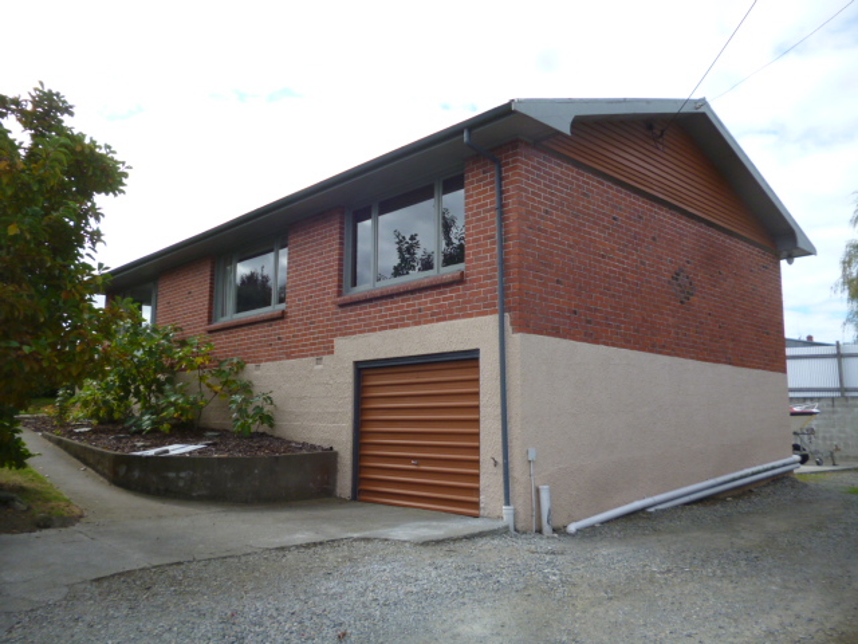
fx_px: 694
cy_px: 322
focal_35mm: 28
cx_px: 429
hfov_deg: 63.4
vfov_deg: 49.7
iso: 100
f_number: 3.1
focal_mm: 5
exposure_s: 1/500
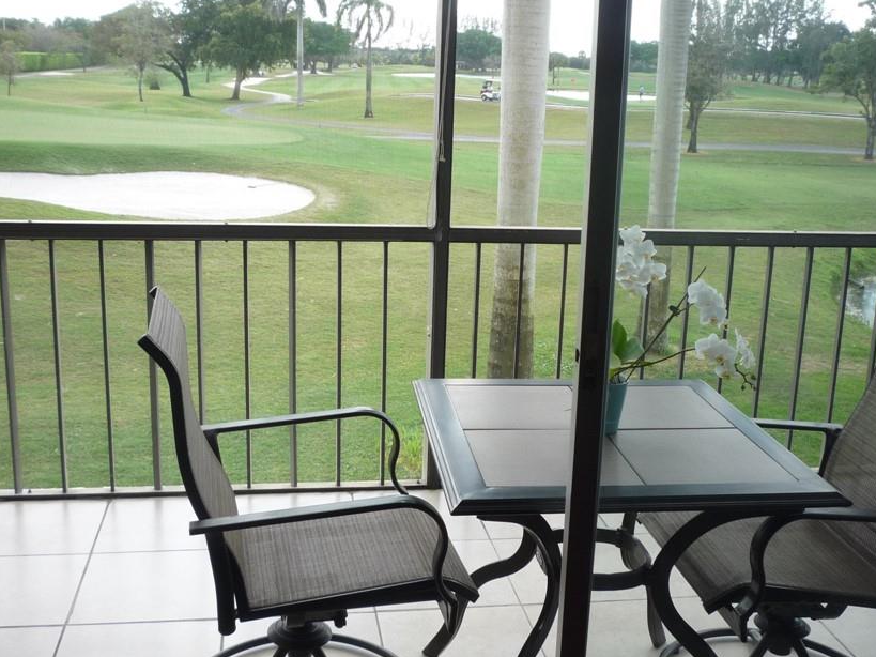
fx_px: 1012
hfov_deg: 46.8
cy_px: 282
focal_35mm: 40
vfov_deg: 35.9
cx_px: 443
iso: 100
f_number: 3.3
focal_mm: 5.2
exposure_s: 1/100
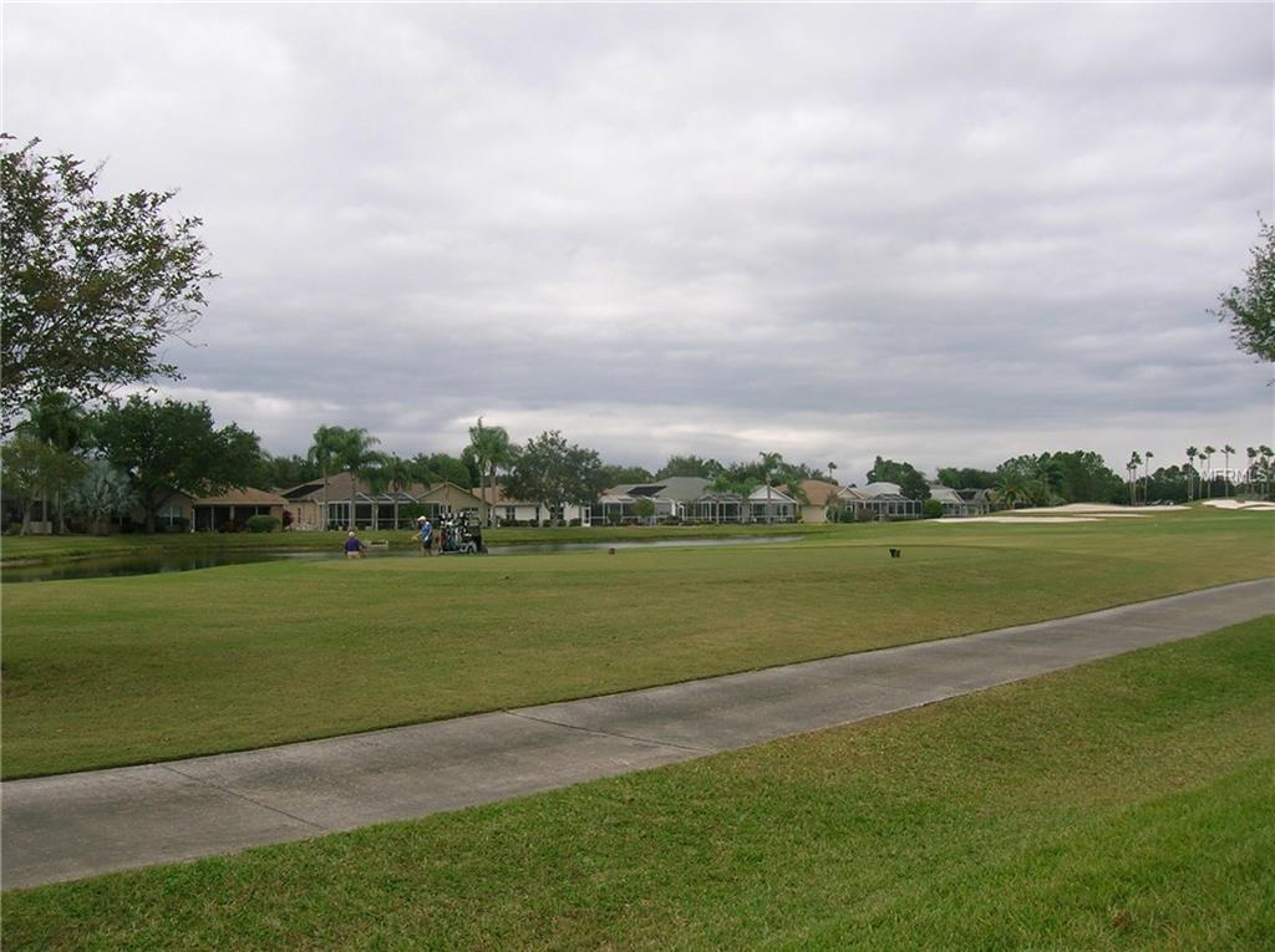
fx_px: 1251
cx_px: 638
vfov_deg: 41.7
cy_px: 476
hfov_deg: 54.0
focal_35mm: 34
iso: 50
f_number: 4.9
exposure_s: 1/154
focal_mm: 5.7
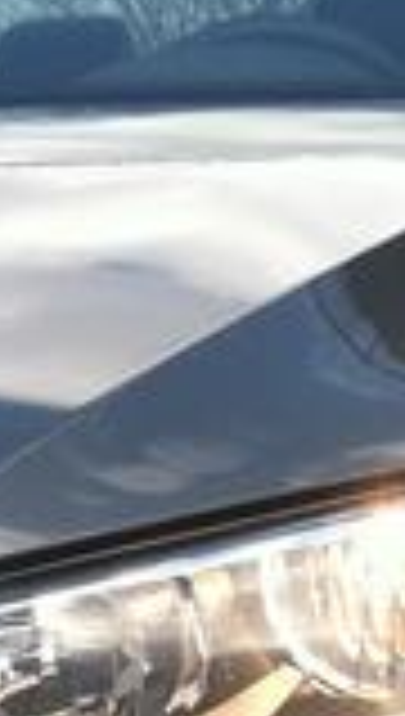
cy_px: 797
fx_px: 2907
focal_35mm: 153
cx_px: 333
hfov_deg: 8.0
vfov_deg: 13.7
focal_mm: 3.85
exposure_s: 1/405
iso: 80
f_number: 2.8
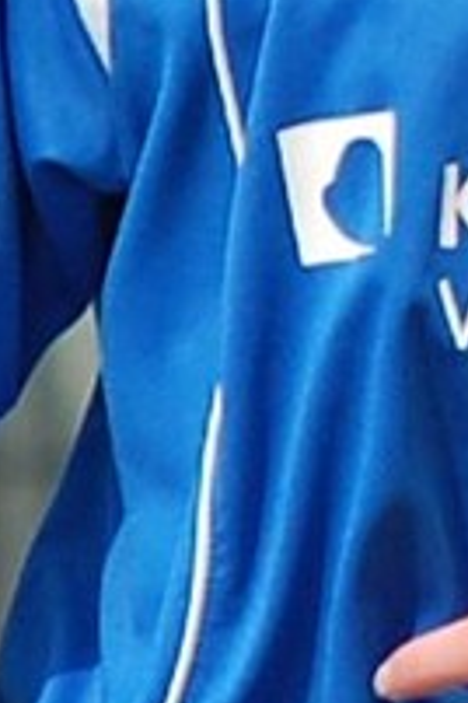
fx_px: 26022
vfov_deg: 1.5
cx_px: 550
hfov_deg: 1.0
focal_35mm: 1335
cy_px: -136
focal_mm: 175
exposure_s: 1/1000
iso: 250
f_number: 5.6
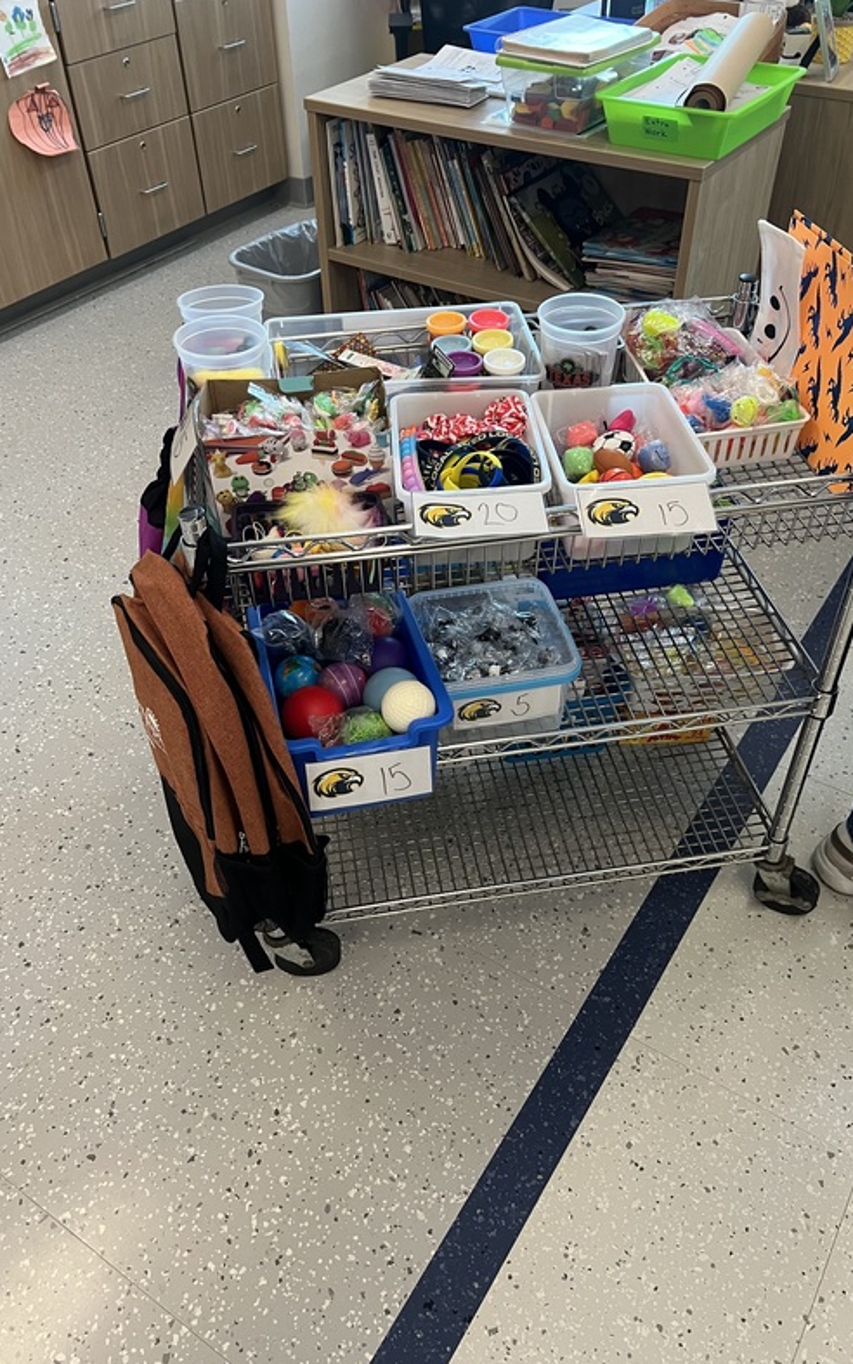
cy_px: 686
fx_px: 1041
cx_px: 444
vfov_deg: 66.5
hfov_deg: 44.5
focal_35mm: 28
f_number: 1.5
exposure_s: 1/60
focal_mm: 5.7
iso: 200
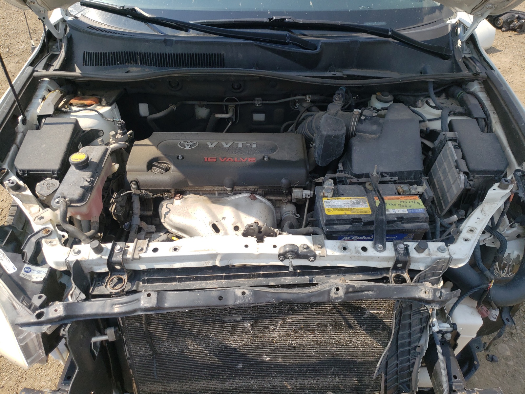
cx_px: 262
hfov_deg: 67.3
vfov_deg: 53.1
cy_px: 197
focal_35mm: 26
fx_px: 394
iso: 50
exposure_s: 1/1667
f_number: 1.5
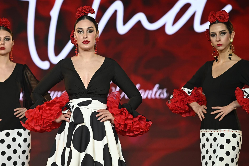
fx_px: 1369
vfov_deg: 6.9
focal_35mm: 198
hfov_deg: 10.4
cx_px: 100
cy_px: 93
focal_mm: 160
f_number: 4.5
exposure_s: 1/400
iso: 2000
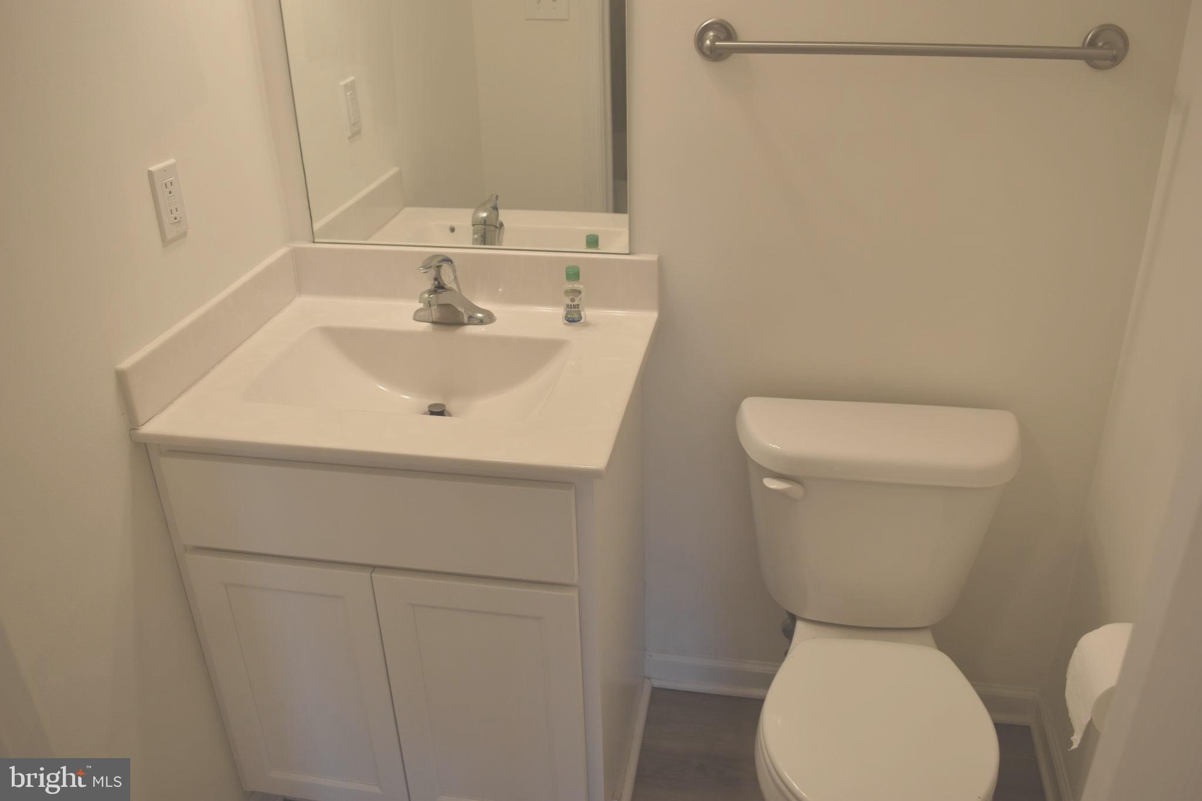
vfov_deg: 43.6
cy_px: 400
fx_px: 1002
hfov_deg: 61.9
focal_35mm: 30
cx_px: 601
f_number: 5
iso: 400
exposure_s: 1/100
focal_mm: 20
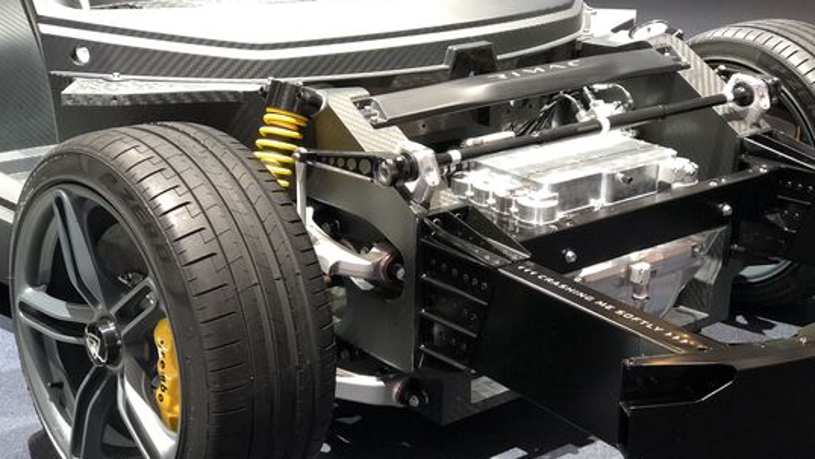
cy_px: 267
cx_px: 404
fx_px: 1362
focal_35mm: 63
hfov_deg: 33.3
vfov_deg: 19.1
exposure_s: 1/50
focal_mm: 6.6
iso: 320
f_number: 2.8
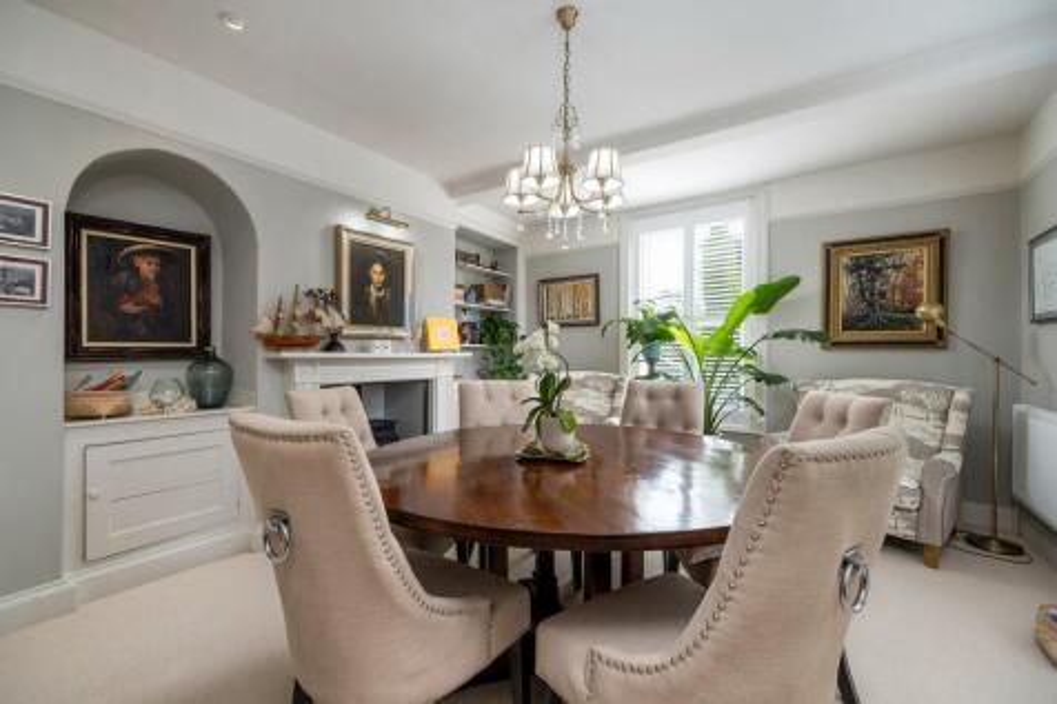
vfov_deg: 77.3
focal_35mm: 15
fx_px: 440
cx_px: 528
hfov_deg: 100.4
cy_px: 352
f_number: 7.1
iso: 160
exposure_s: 1/20
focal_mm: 10.1
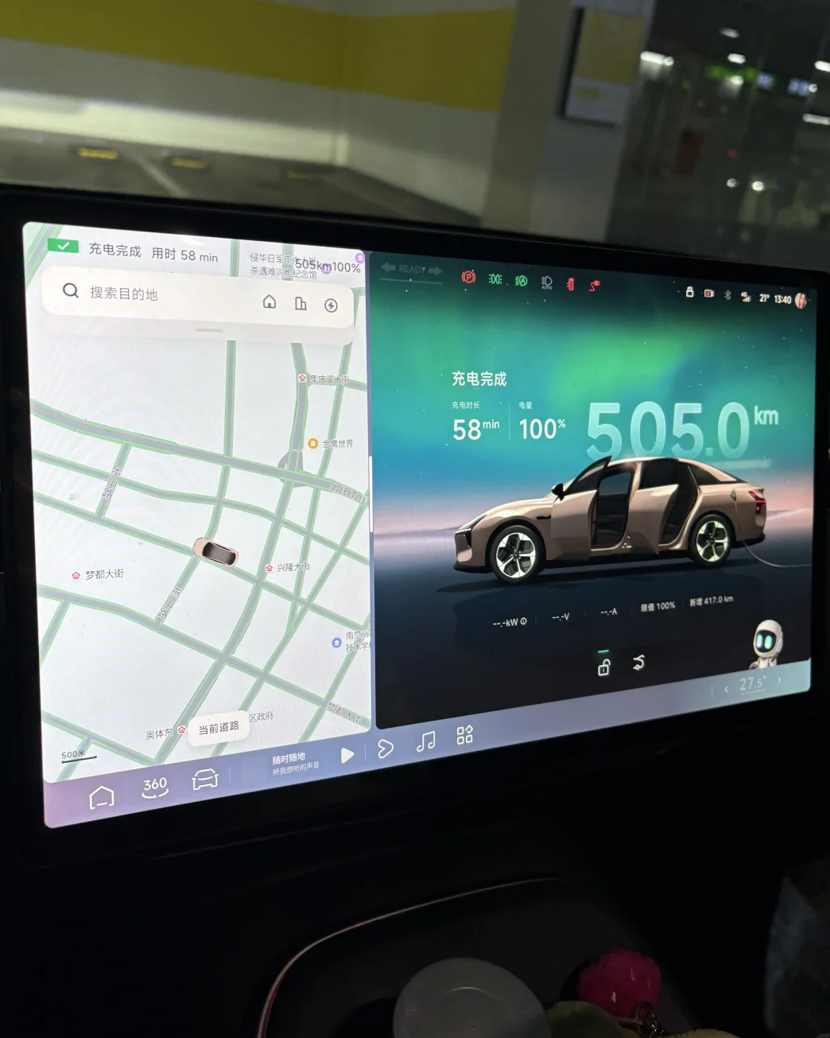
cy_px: 482
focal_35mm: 28
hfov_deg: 51.5
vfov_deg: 62.1
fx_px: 860
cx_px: 423
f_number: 1.6
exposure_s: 1/85
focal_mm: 5.96
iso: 125
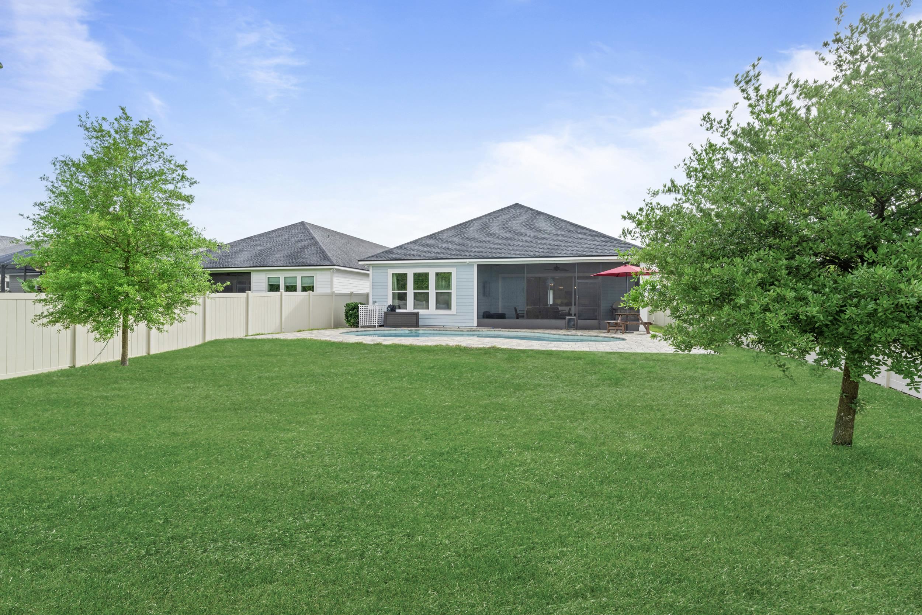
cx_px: 461
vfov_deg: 70.4
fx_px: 435
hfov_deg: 93.3
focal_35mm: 17
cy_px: 308
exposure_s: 1/250
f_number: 9
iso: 320
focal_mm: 17
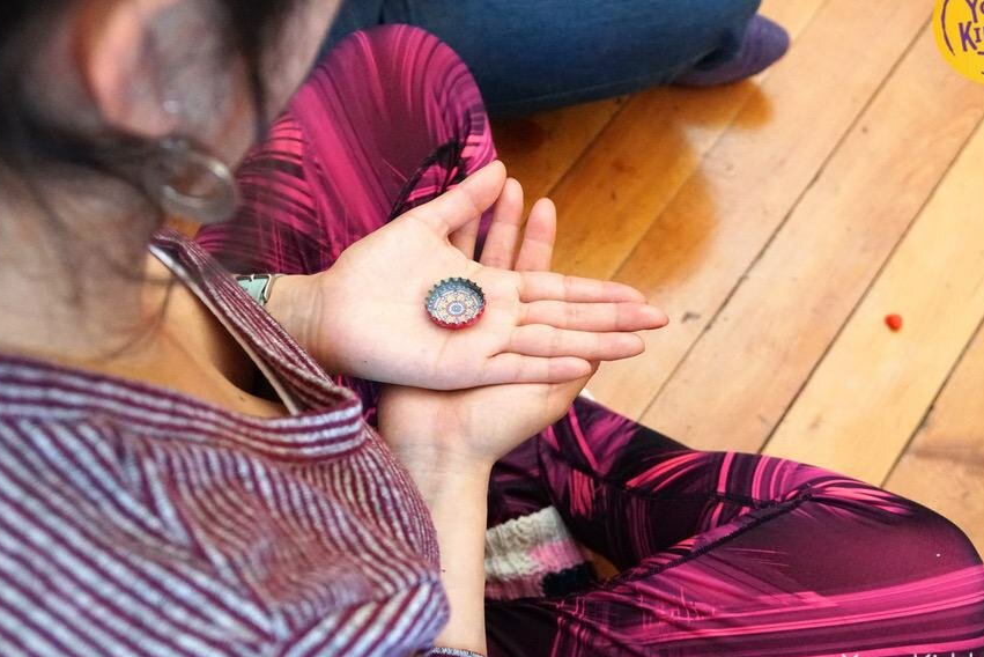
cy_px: 330
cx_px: 506
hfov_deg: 41.4
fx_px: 1301
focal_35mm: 48
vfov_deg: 28.3
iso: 6400
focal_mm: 27
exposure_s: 1/60
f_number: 4
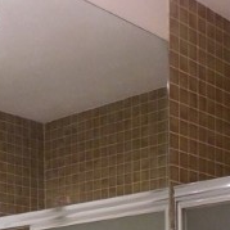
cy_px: 387
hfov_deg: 19.9
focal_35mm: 87
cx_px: 117
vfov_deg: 17.1
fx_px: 654
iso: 320
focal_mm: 4
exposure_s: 1/30
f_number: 3
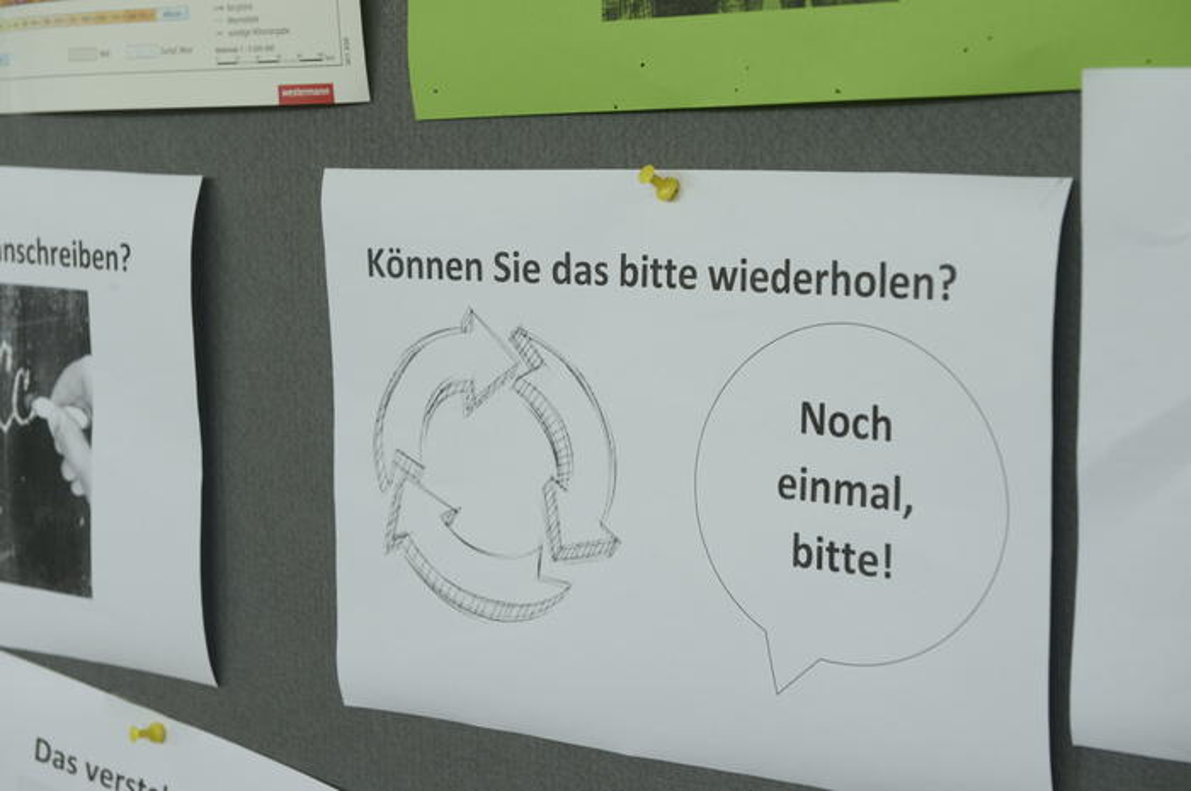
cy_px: 396
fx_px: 2313
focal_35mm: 70
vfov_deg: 19.4
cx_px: 596
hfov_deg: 28.9
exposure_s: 1/100
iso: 1600
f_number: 10
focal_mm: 70
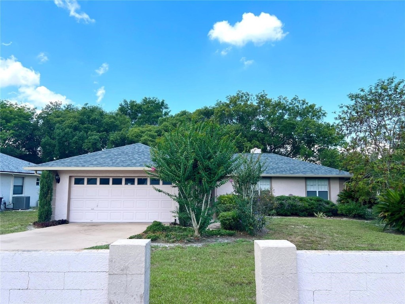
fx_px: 304
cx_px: 202
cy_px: 152
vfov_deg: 53.1
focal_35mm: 26
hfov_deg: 67.3
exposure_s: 1/2513
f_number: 1.5
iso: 50
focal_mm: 5.7
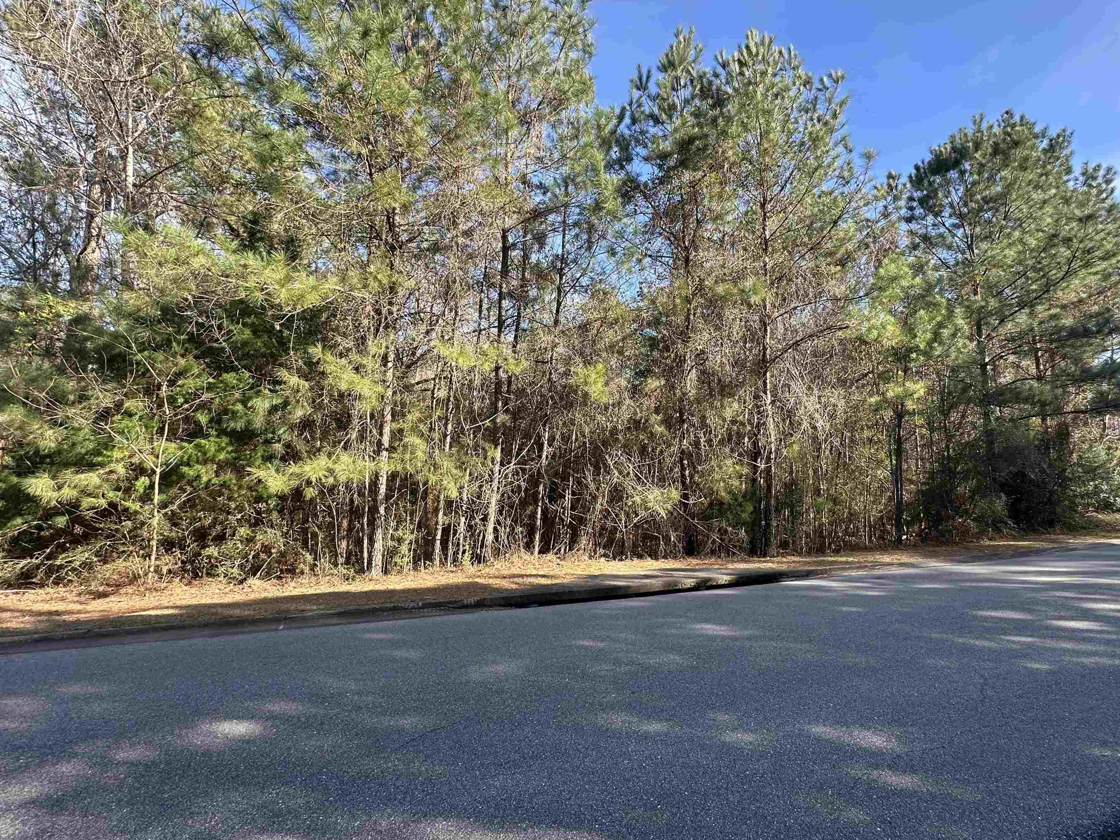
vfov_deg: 78.1
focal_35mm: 16
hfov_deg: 93.9
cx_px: 635
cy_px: 419
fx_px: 518
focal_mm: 2.22
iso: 40
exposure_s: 1/321
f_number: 2.2
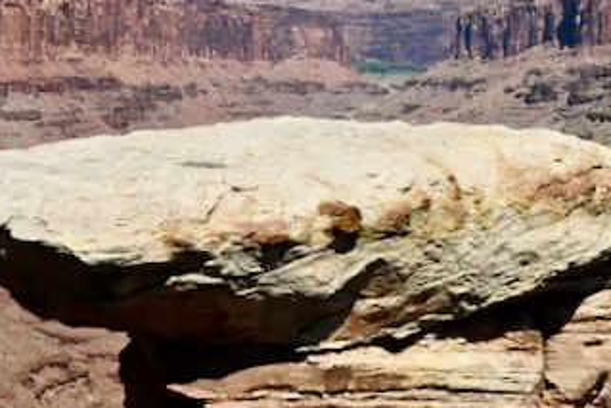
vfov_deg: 10.4
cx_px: 301
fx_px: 2224
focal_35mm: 131
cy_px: 44
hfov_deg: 15.6
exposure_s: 1/250
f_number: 8
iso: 100
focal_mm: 38
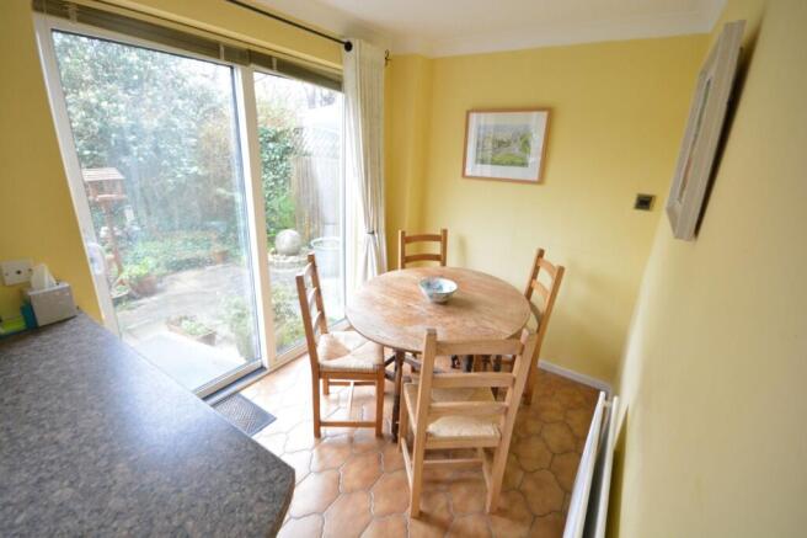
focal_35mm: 15
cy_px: 269
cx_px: 404
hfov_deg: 100.4
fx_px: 336
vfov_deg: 77.3
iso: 400
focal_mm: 10
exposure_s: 1/3
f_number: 8
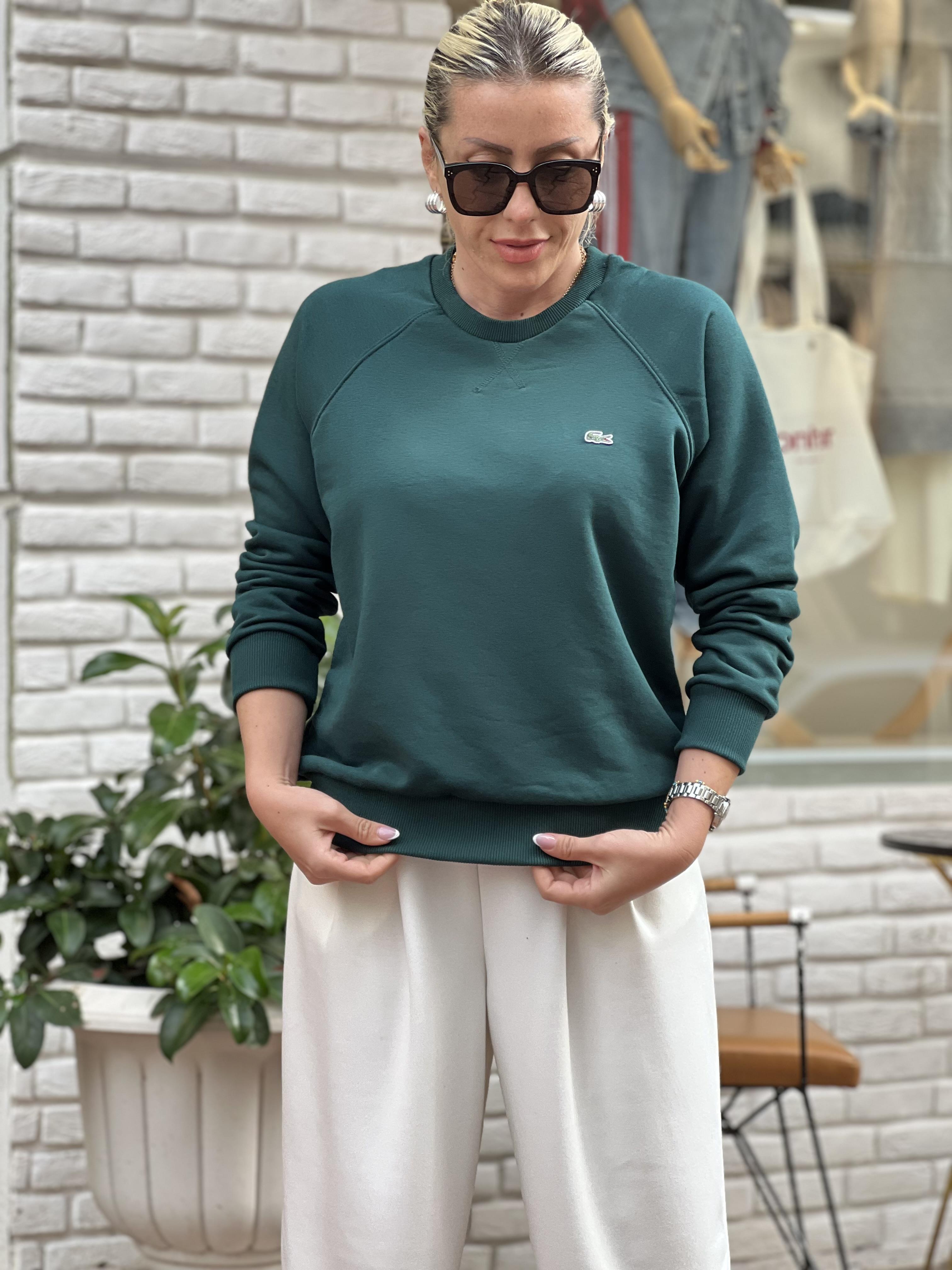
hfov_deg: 19.1
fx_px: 2824
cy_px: 635
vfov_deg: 25.3
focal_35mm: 77
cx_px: 476
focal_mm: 9
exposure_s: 1/121
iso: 64
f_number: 2.8
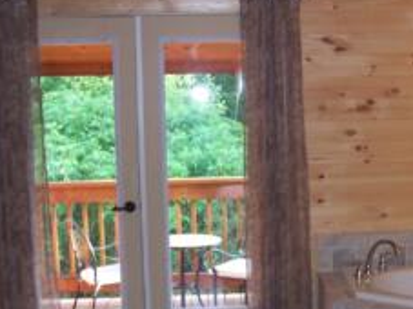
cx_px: 322
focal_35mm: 75
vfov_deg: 19.5
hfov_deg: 25.6
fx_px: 894
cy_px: 214
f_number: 2.7
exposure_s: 1/60
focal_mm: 5.6
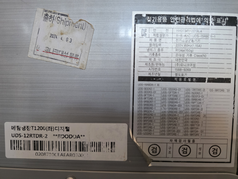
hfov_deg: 73.9
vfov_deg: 58.9
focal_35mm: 23
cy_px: 90
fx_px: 158
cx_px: 119
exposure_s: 1/120
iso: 1000
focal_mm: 6.3
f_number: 1.7
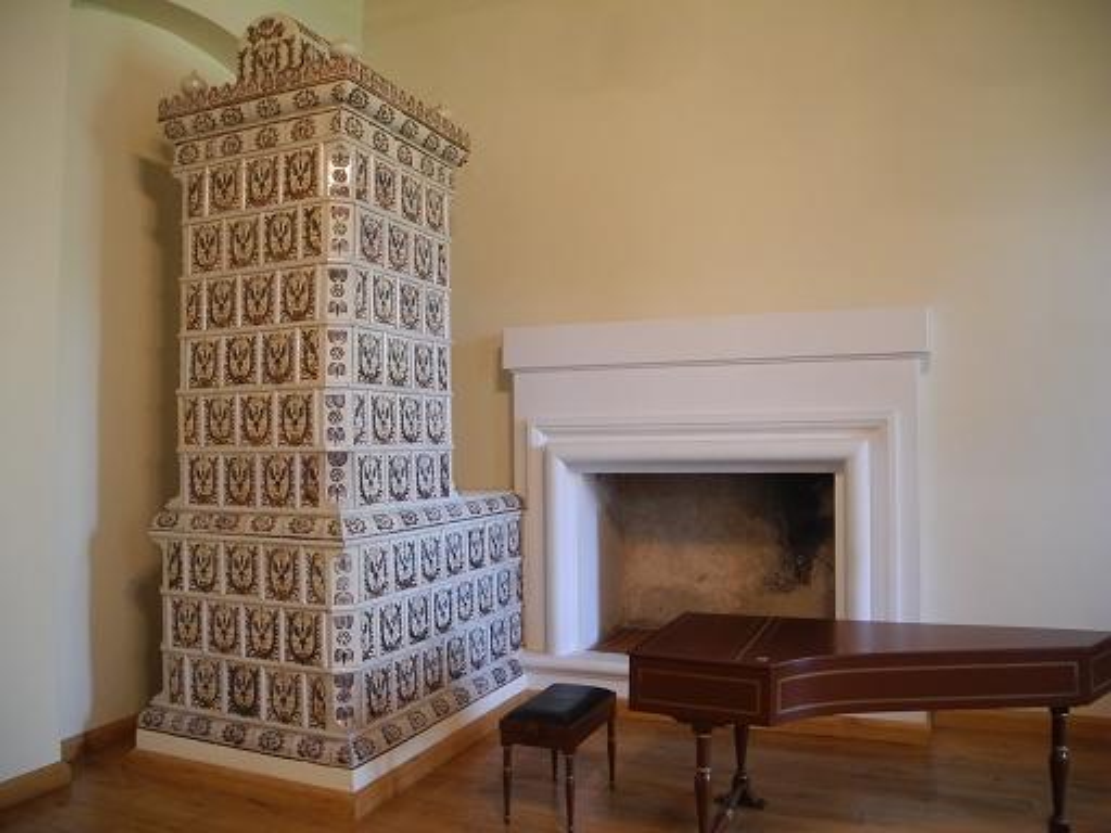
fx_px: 899
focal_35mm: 28
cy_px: 416
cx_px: 556
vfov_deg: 49.7
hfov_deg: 63.4
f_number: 2.8
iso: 560
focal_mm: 6
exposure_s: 1/30
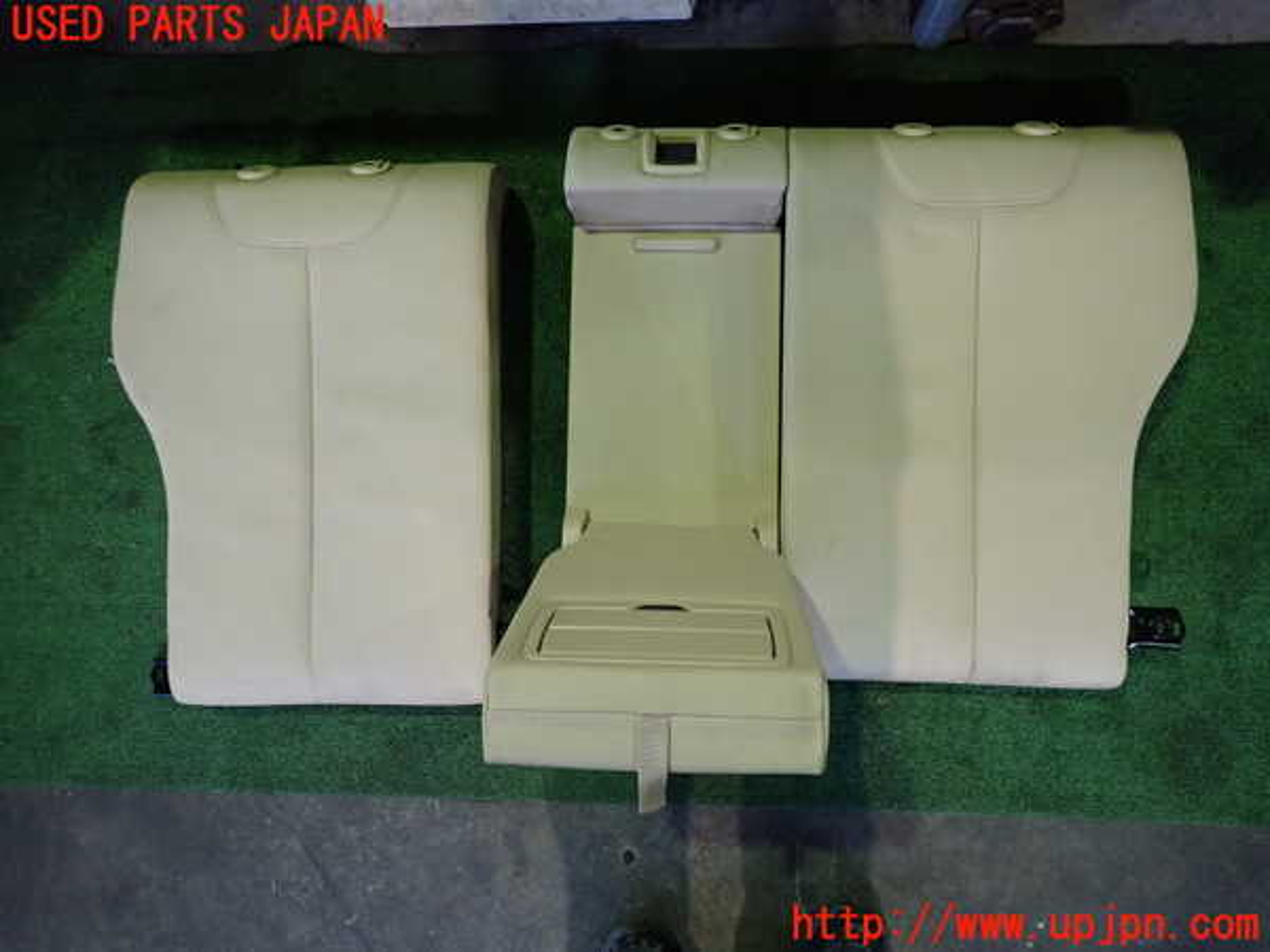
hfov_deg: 69.4
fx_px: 917
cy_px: 476
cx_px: 635
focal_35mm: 25
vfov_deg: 54.9
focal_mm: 4.5
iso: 320
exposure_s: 1/30
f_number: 2
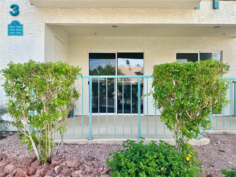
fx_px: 164
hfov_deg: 71.6
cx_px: 118
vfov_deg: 56.8
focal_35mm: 24
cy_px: 88
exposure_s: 1/1171
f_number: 1.78
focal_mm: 6.86
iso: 80
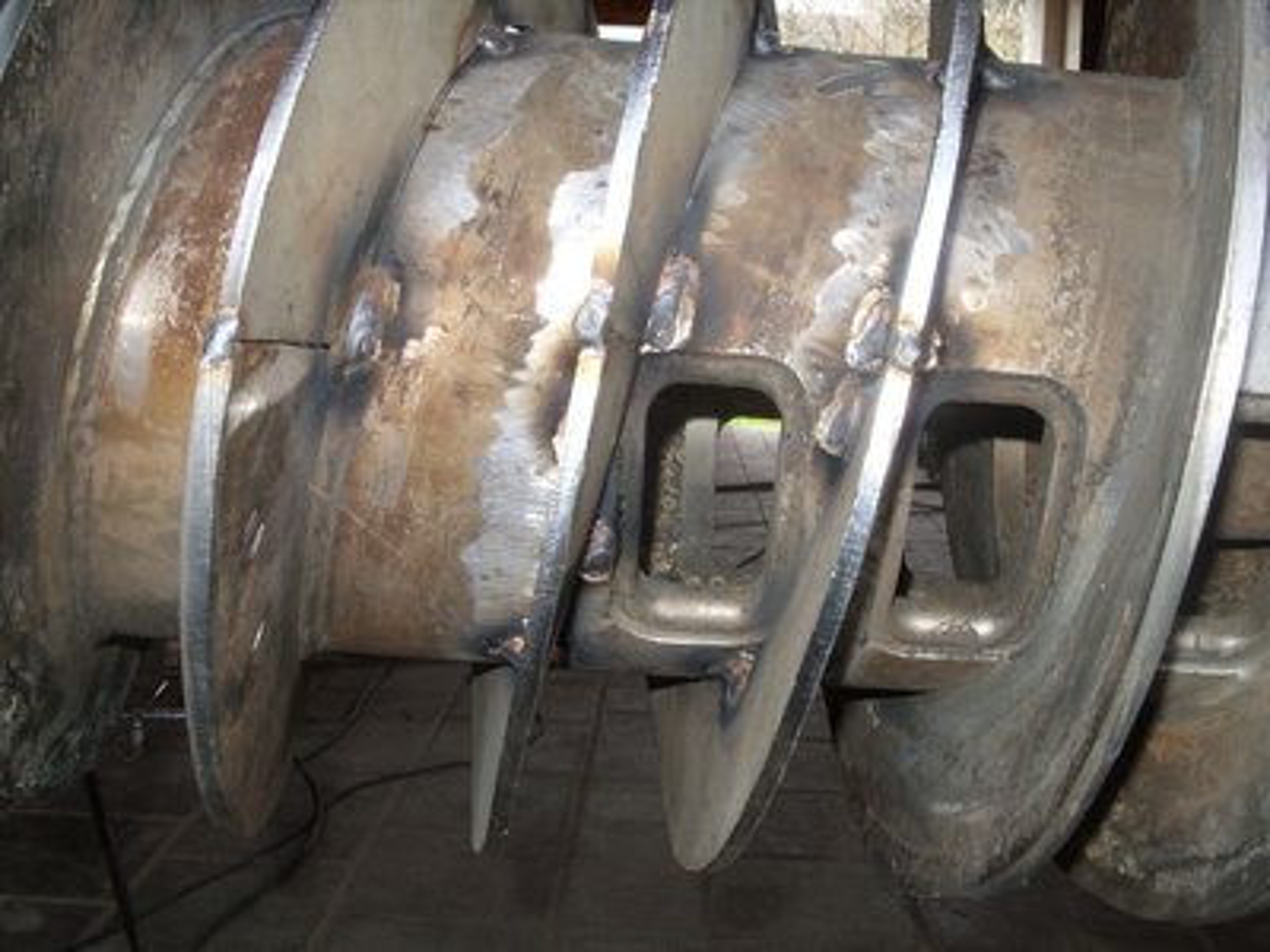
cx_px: 635
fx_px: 1394
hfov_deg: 49.0
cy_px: 476
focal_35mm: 38
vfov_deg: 37.7
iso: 50
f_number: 7.4
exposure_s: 1/30
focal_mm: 7.8
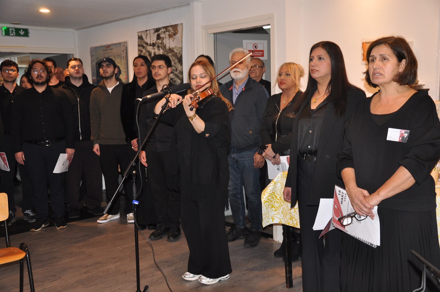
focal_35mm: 39
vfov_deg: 34.1
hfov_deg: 49.6
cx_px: 220
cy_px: 146
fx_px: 476
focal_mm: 26
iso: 800
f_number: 4
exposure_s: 1/60
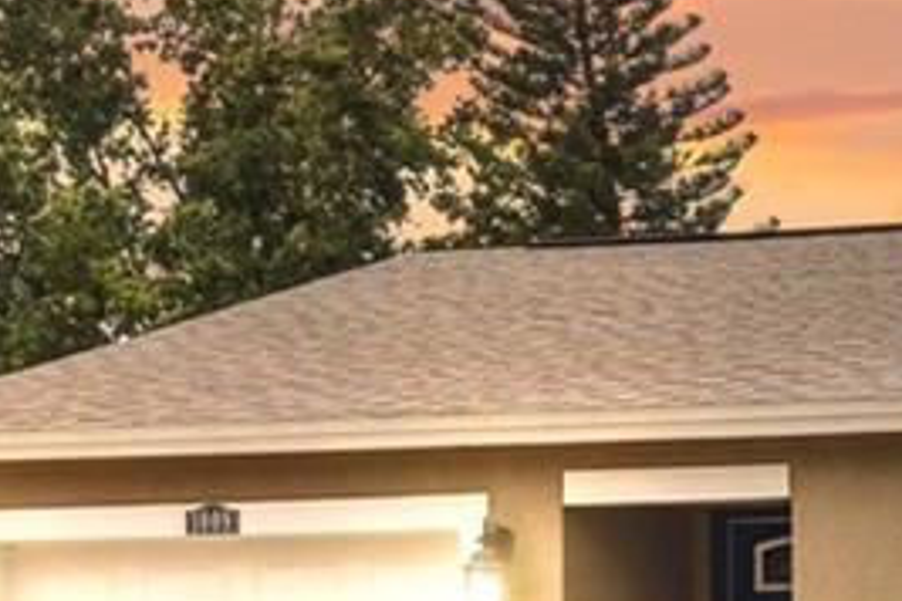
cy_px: 665
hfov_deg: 16.1
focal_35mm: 114
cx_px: 1429
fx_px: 2856
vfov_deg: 11.8
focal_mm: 19
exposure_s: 1/800
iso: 400
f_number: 8
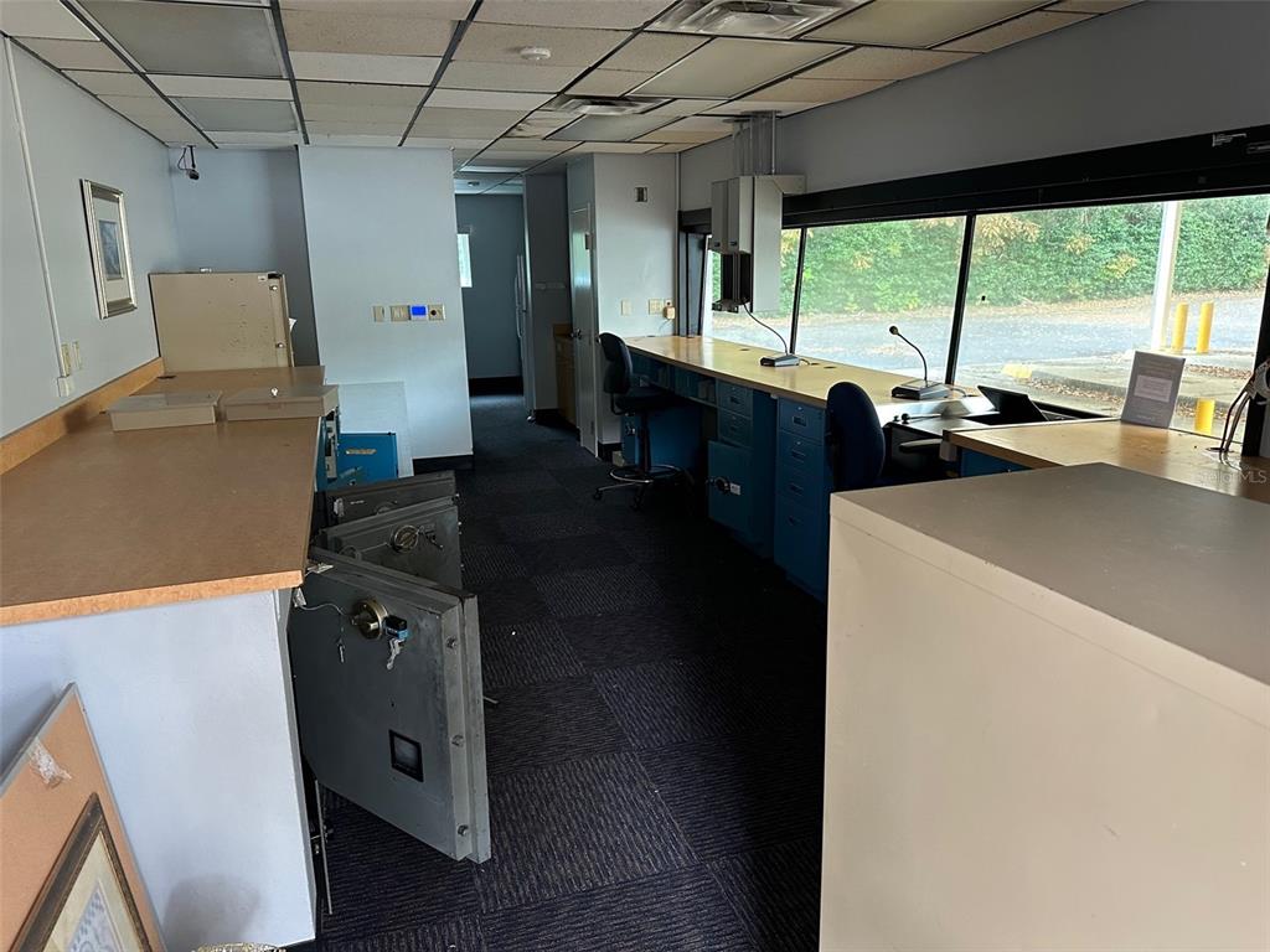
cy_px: 476
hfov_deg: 71.6
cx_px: 635
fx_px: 881
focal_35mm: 24
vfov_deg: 56.8
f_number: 1.78
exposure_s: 1/60
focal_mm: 6.86
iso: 400
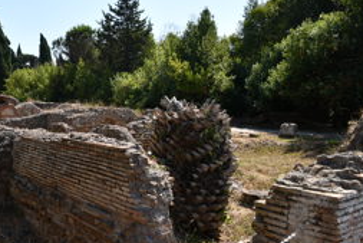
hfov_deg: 48.9
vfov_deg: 35.0
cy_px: 106
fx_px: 383
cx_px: 95
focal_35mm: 38
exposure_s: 1/400
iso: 100
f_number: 5.6
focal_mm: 16
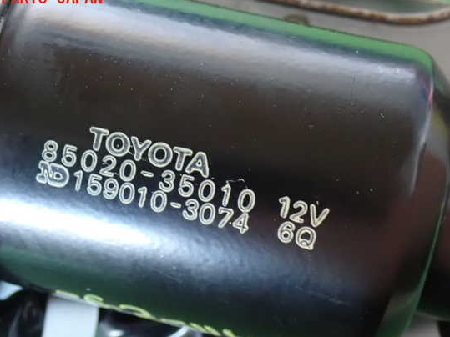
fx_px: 897
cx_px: 201
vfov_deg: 21.3
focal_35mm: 69
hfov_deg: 28.2
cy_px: 175
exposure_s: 1/13
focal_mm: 11.09
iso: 1600
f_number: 3.6
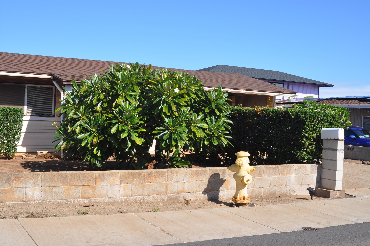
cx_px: 185
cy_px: 123
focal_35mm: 42
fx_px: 431
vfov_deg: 31.8
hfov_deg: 46.5
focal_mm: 28
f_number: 9
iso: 200
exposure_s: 1/320
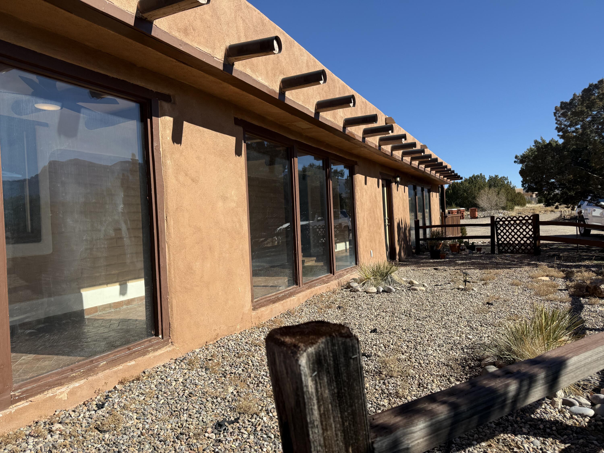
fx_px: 419
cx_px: 302
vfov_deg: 56.8
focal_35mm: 24
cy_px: 226
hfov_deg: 71.6
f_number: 1.78
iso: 80
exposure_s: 1/4167
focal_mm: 6.76
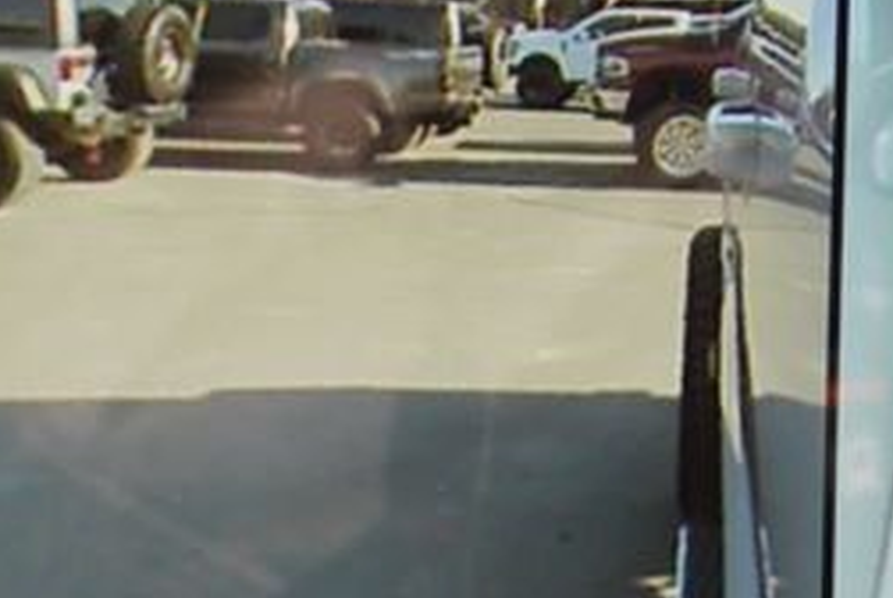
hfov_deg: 20.6
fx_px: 2434
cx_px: 665
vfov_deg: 14.0
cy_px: 370
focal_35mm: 98
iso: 100
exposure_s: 1/80
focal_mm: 16
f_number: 4
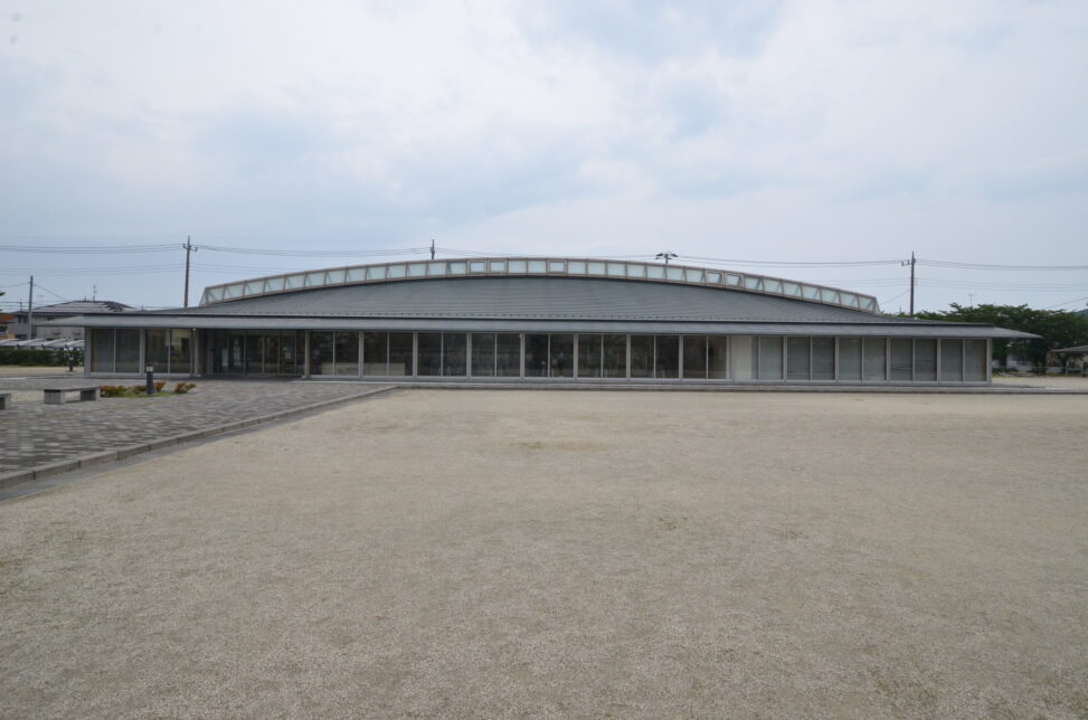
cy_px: 360
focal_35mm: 16
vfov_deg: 71.8
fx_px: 498
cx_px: 544
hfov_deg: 95.1
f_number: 13
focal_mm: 11
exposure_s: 1/125
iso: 640
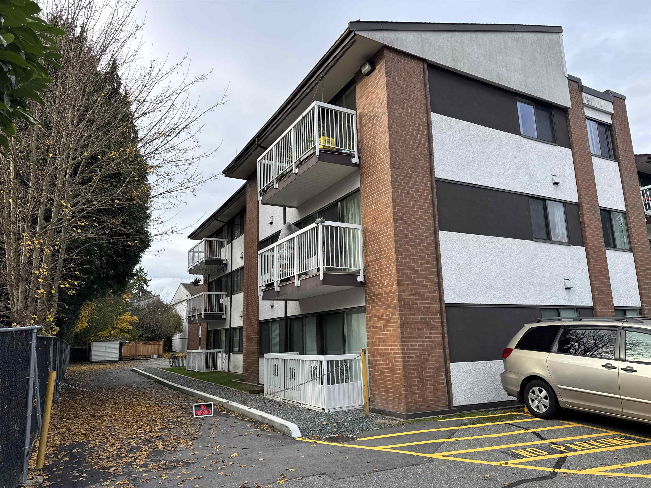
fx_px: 451
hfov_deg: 71.6
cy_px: 244
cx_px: 326
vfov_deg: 56.8
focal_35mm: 24
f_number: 1.78
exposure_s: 1/1524
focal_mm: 6.76
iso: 80
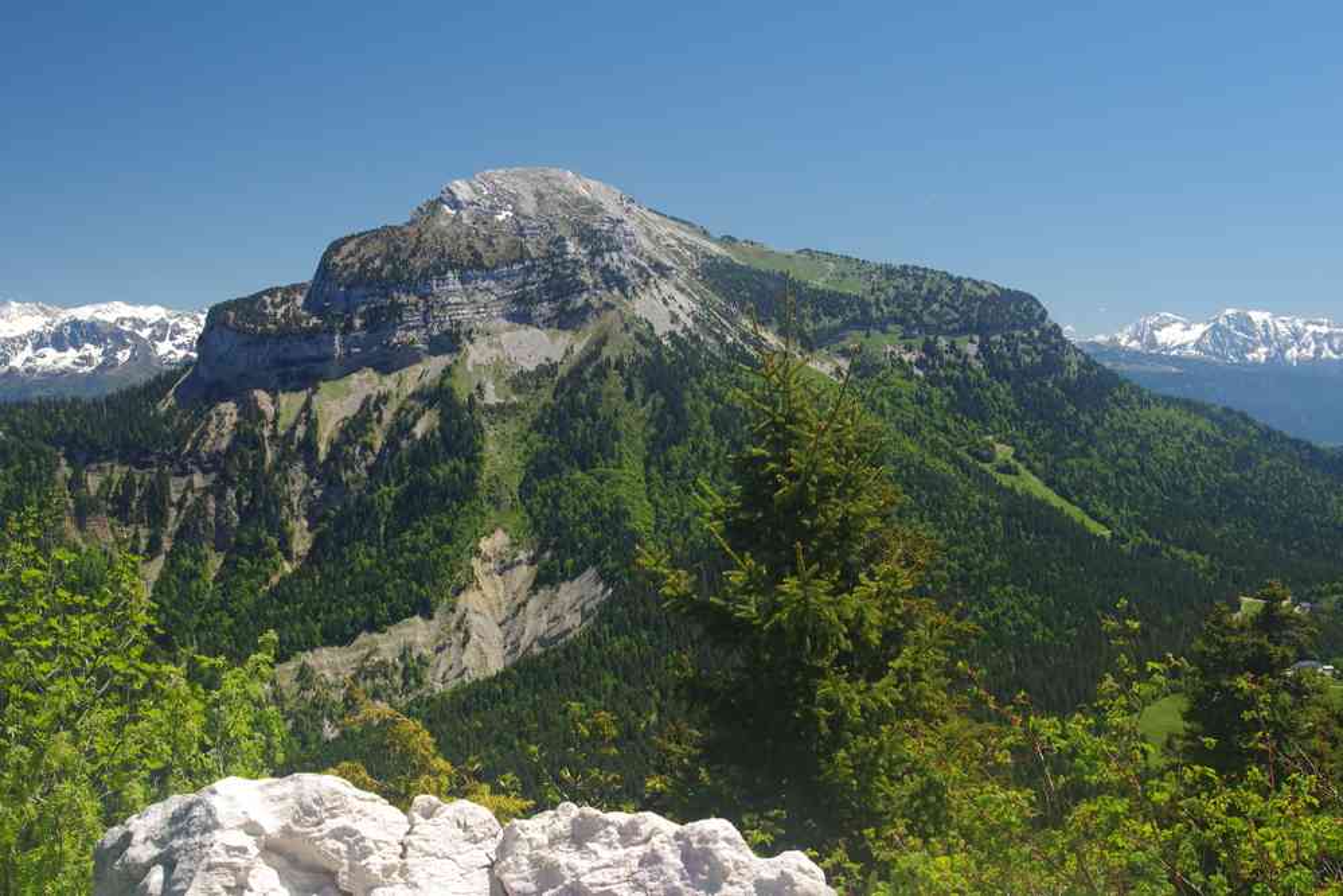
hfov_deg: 40.0
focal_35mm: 50
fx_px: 1846
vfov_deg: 27.3
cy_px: 448
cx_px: 672
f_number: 11
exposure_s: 1/60
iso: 200
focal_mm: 33
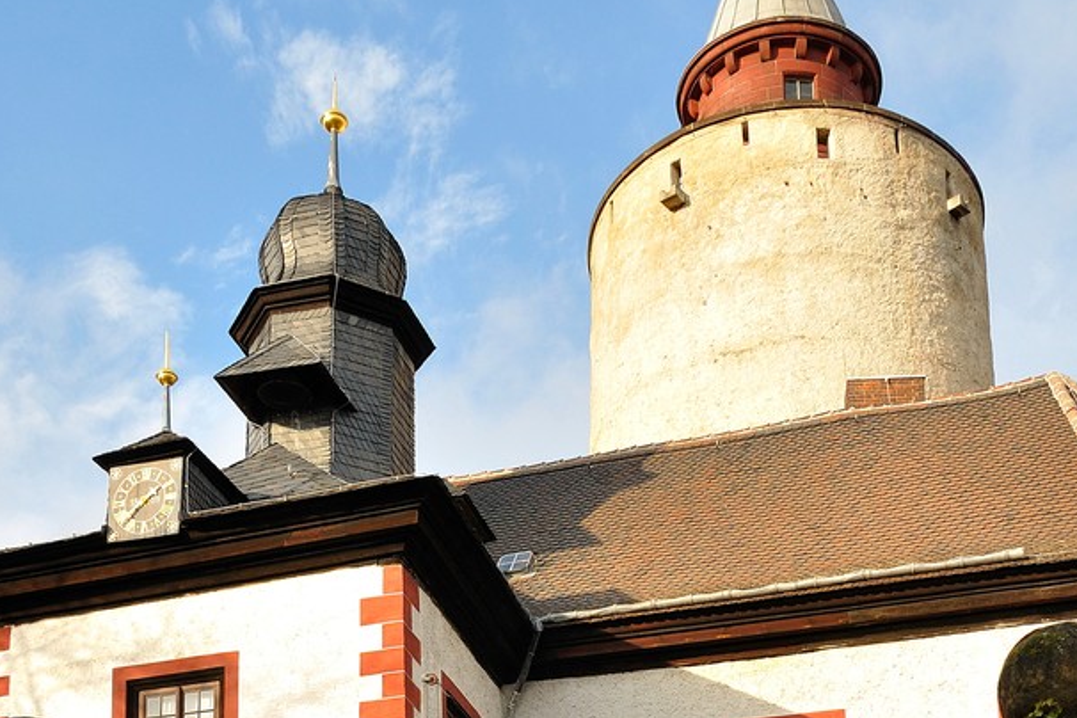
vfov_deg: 27.8
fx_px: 1436
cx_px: 597
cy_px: 517
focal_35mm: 48
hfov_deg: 41.1
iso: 250
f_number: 7.1
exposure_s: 1/320
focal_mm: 18
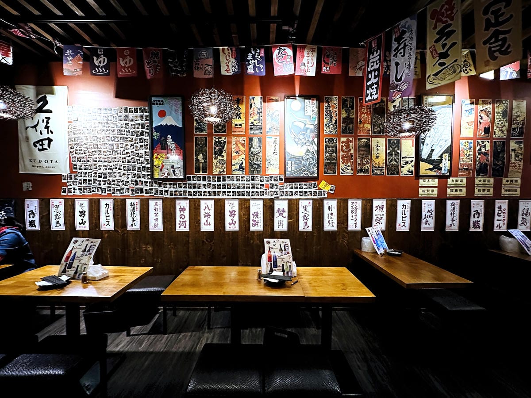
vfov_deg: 85.7
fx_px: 215
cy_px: 199
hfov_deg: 102.1
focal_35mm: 14
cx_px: 266
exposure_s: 1/30
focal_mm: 2.22
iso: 1600
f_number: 2.2
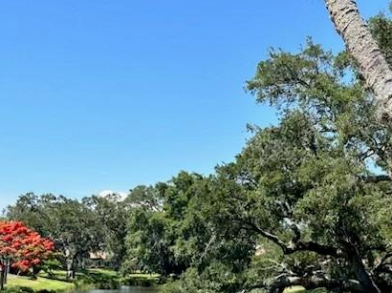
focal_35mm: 75
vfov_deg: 19.5
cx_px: 232
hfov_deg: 26.0
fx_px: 849
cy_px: 227
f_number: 1.78
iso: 64
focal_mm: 6.86
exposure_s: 1/2890
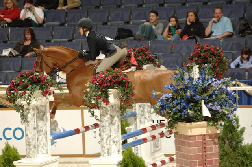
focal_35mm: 300
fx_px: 2097
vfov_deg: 4.6
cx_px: 126
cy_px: 84
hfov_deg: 6.9
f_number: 4.5
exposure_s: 1/250
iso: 200
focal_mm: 200
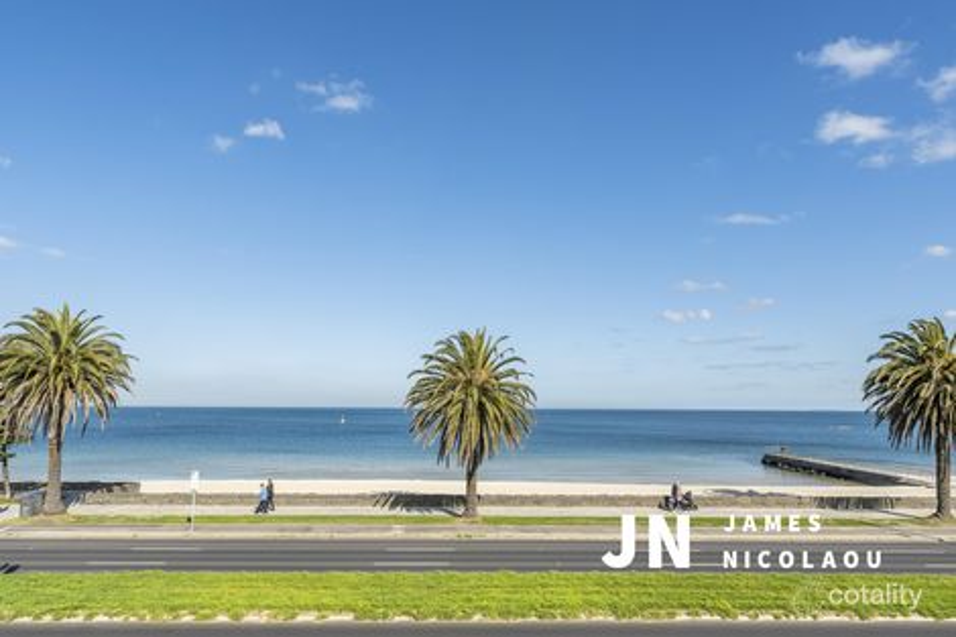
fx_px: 584
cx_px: 478
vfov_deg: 57.2
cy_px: 318
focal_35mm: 22
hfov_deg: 78.6
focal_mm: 15.2
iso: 320
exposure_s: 1/400
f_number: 11
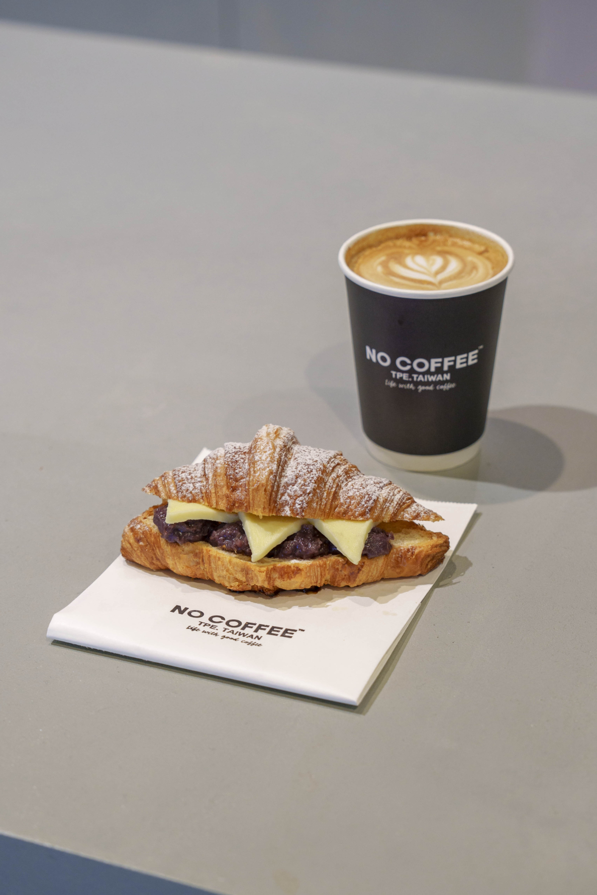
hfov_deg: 17.3
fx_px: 1965
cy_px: 448
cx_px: 298
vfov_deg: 25.7
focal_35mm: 79
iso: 320
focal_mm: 53
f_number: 3.5
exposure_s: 1/80
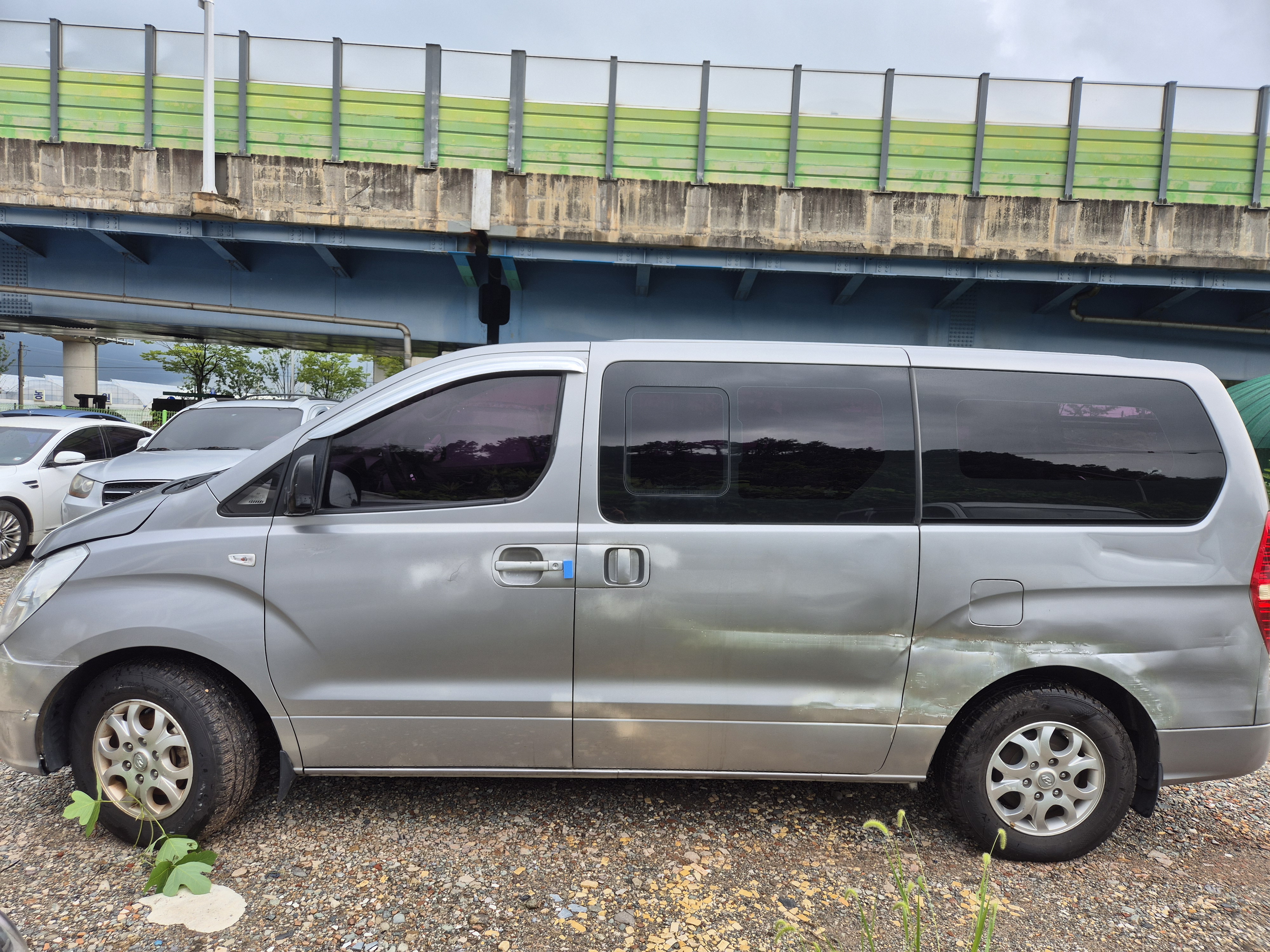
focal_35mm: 23
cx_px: 635
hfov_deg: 73.9
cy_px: 476
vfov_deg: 58.9
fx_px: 844
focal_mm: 5.4
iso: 25
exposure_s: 1/431
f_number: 1.8
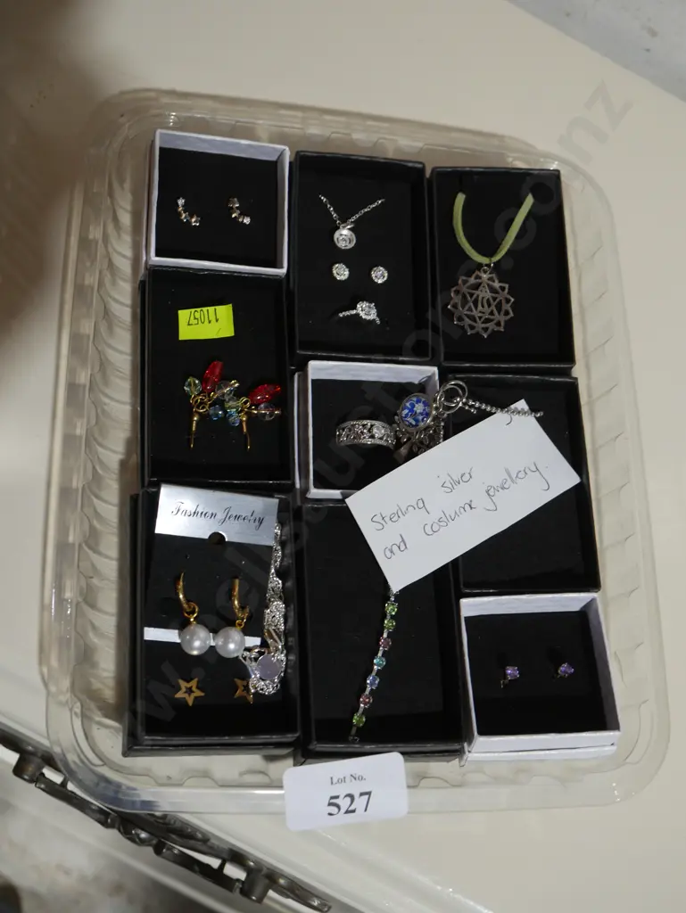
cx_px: 343
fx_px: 1162
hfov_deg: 32.9
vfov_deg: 42.9
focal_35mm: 44
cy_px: 456
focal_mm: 22
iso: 500
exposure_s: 1/60
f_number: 4.7
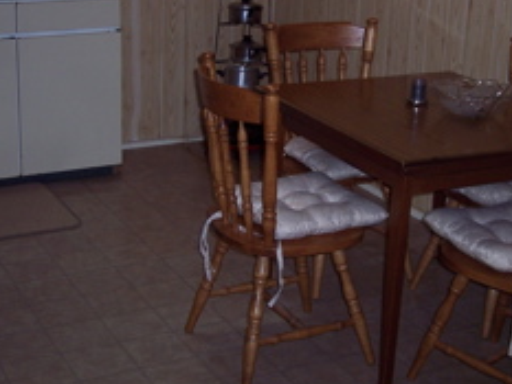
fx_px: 991
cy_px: 127
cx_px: 259
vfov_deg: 21.9
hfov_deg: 29.0
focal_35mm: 67
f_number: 2.8
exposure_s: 1/60
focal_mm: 8
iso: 100
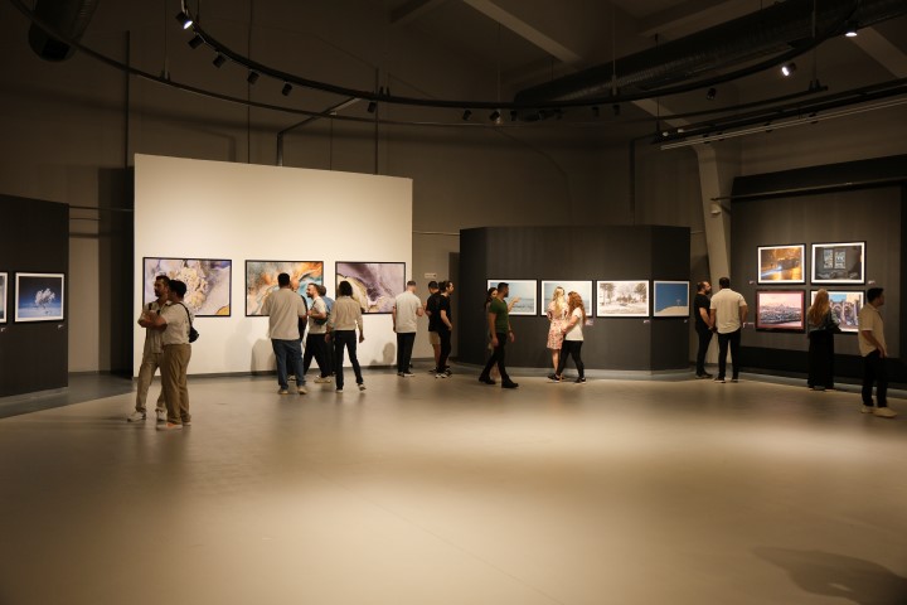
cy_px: 302
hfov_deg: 61.9
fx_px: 756
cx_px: 454
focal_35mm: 30
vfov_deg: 43.6
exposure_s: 1/40
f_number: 4
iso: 800
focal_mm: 20.2
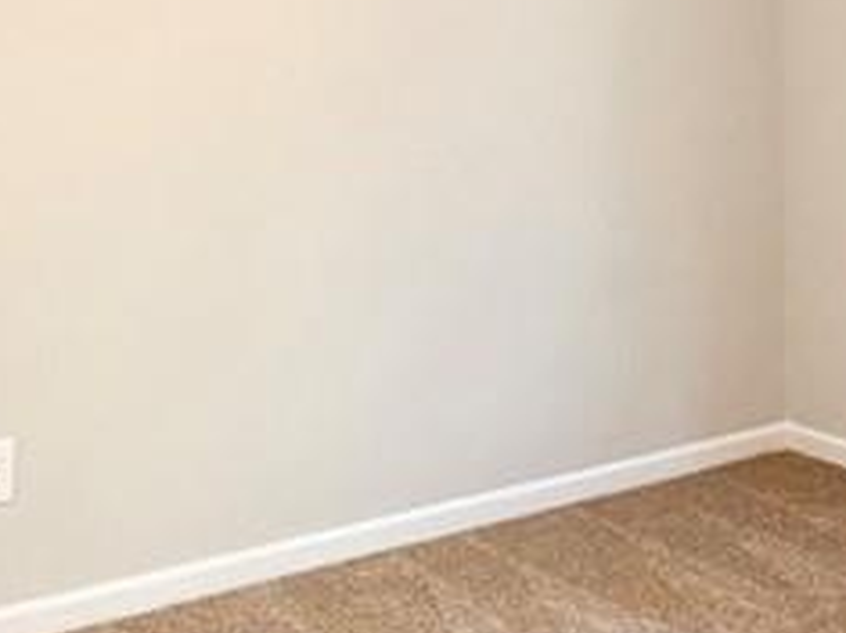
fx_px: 1490
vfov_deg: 23.0
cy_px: 0
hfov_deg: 30.1
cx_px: 785
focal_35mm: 61
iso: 640
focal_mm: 2.22
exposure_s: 1/60
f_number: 2.2
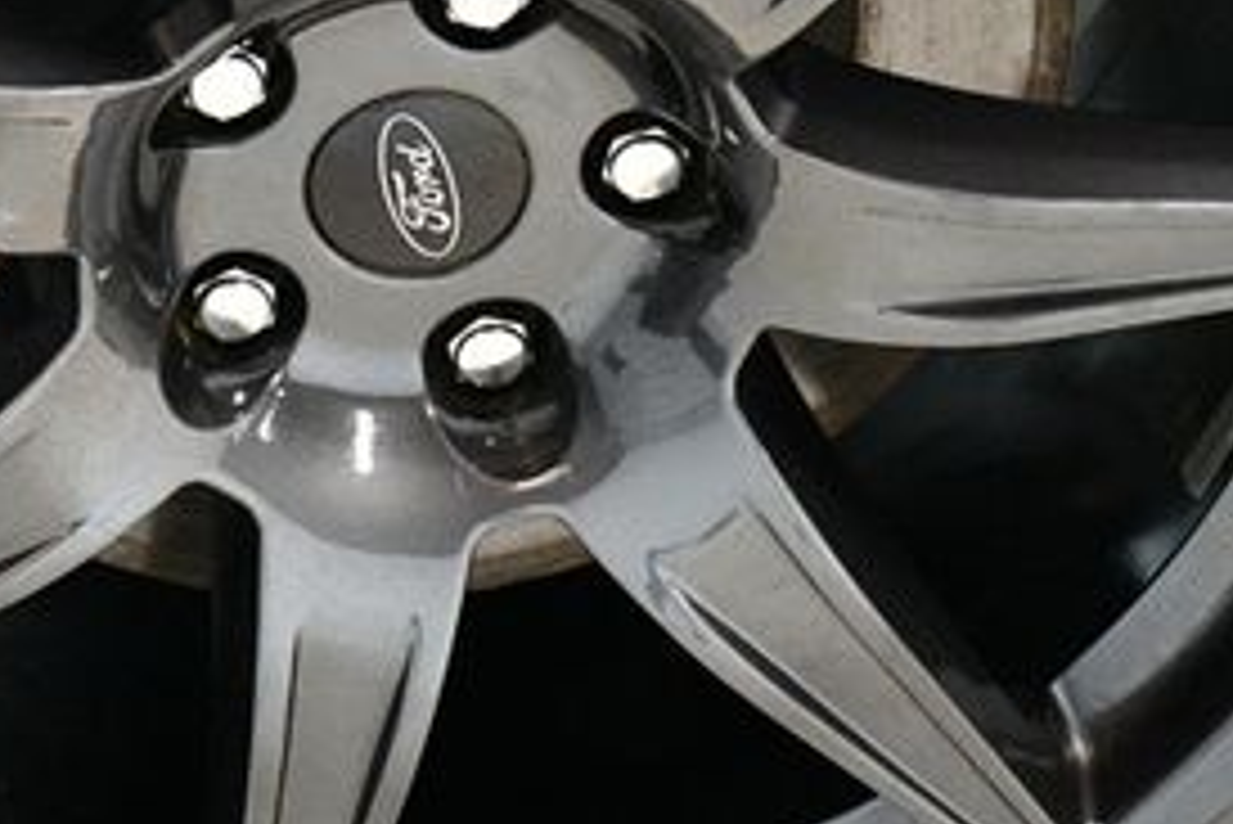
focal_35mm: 182
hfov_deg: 11.3
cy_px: 216
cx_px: 446
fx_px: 6237
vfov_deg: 7.5
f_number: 4.8
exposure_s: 1/60
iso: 4000
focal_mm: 52
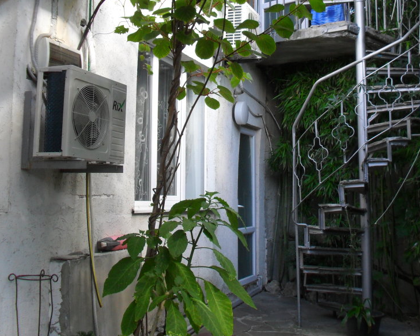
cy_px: 135
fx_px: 597
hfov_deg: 38.5
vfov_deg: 31.4
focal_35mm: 48
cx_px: 266
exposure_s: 1/90
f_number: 3.2
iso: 100
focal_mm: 6.3
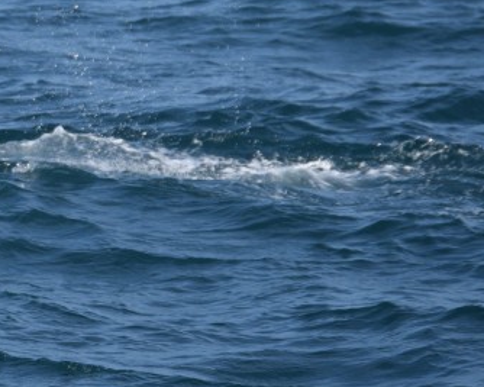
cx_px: -159
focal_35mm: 661
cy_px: 6
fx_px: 9459
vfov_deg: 2.3
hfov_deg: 2.9
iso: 200
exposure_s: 1/1600
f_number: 5.6
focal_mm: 145
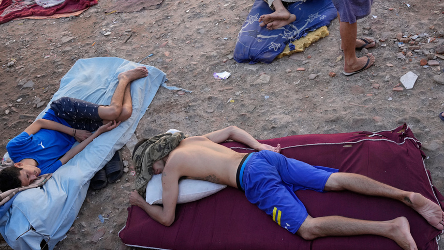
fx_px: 471
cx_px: 225
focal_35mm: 40
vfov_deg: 29.6
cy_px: 97
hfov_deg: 50.5
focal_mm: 32
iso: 1600
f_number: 5.6
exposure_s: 1/1000
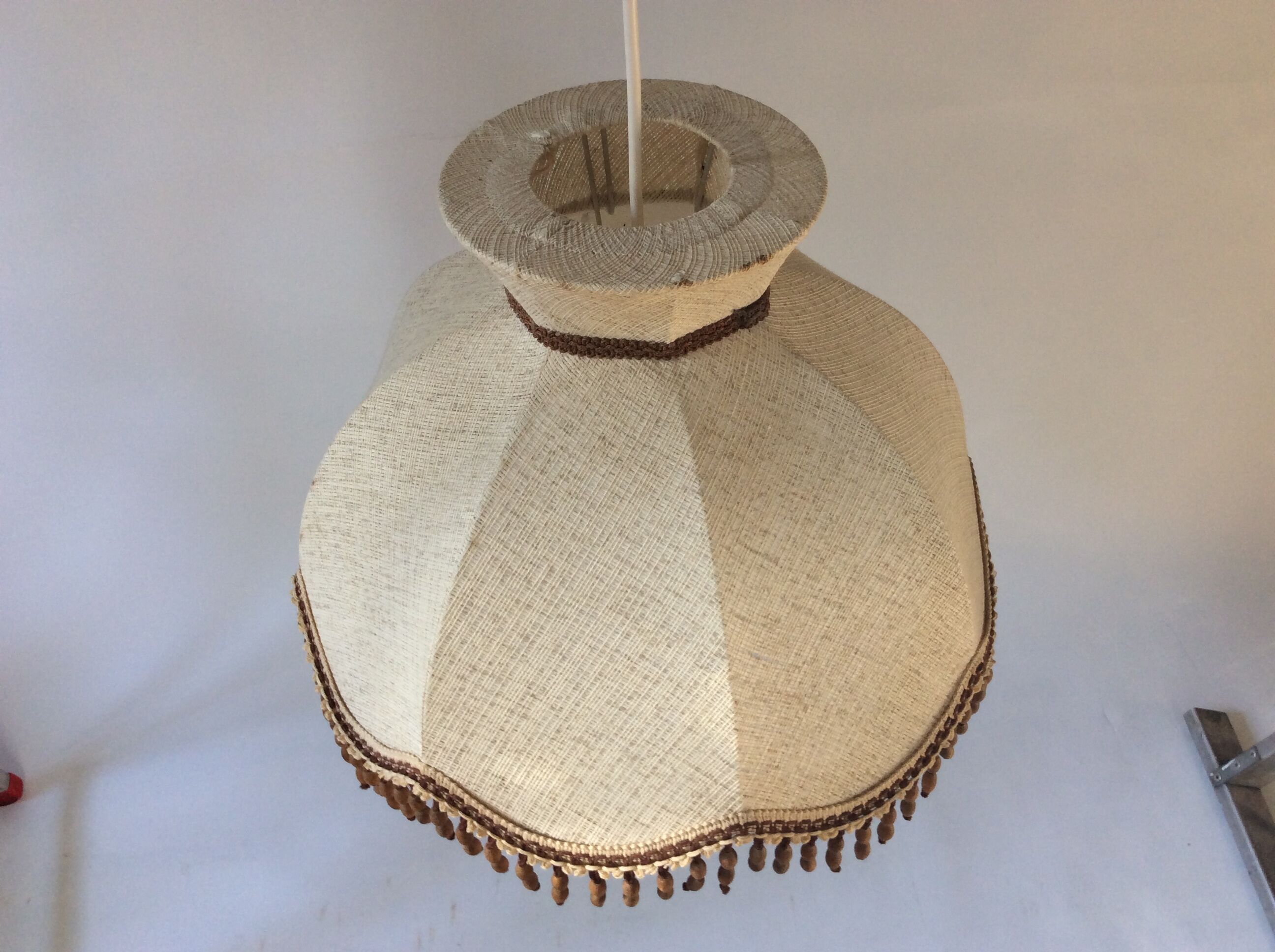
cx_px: 638
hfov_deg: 56.9
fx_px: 1177
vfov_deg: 44.1
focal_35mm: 32
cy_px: 476
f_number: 2.4
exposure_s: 1/33
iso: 40
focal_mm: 3.3
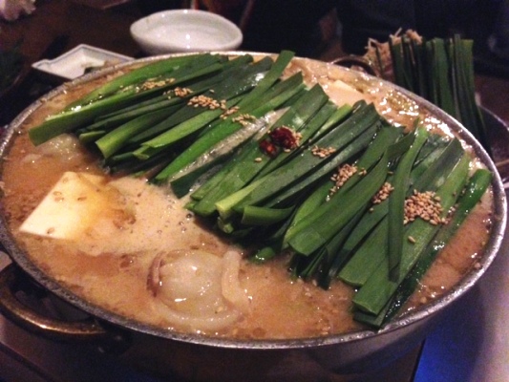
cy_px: 191
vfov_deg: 43.0
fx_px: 485
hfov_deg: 55.3
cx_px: 254
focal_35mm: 33
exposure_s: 1/15
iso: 800
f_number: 2.4
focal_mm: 4.12
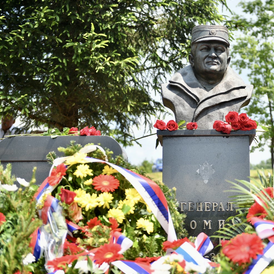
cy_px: 138
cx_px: 207
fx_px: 600
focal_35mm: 67
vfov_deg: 25.7
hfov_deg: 25.4
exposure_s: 1/1250
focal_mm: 48
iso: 160
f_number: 2.8
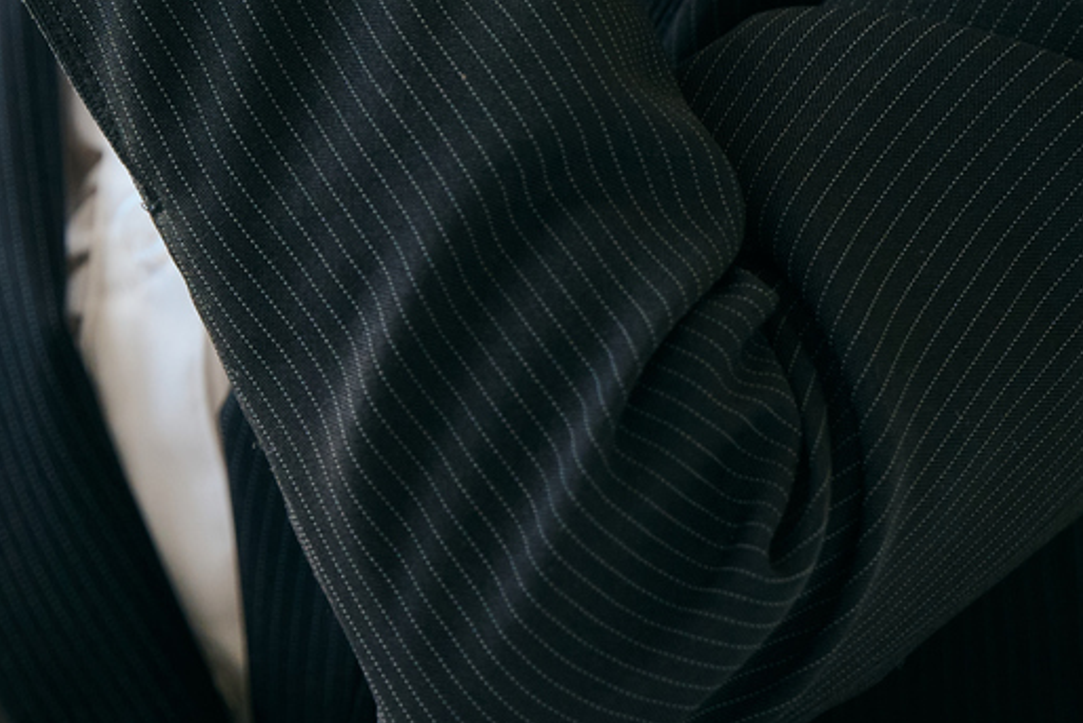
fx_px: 14052
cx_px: -257
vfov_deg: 2.9
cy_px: -471
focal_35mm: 467
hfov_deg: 4.4
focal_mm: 120
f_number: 2.8
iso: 400
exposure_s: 1/250
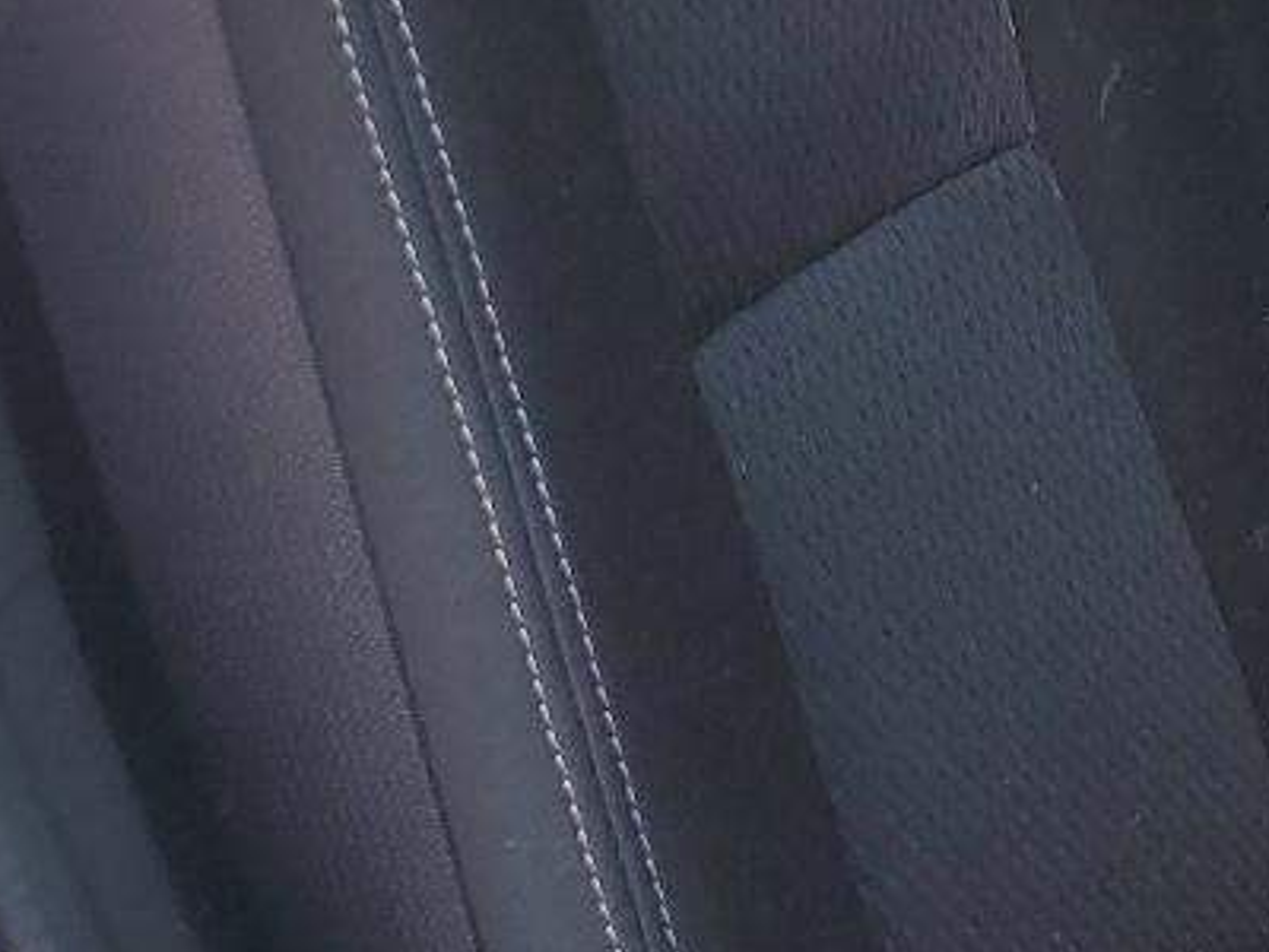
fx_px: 3813
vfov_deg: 14.2
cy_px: 708
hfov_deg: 16.3
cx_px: 2202
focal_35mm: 104
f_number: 1.5
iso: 50
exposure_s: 1/244
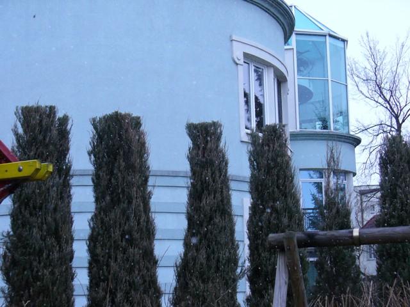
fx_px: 817
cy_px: 154
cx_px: 205
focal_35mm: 69
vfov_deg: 21.3
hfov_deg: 28.2
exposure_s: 1/500
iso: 200
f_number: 3.2
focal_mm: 11.4
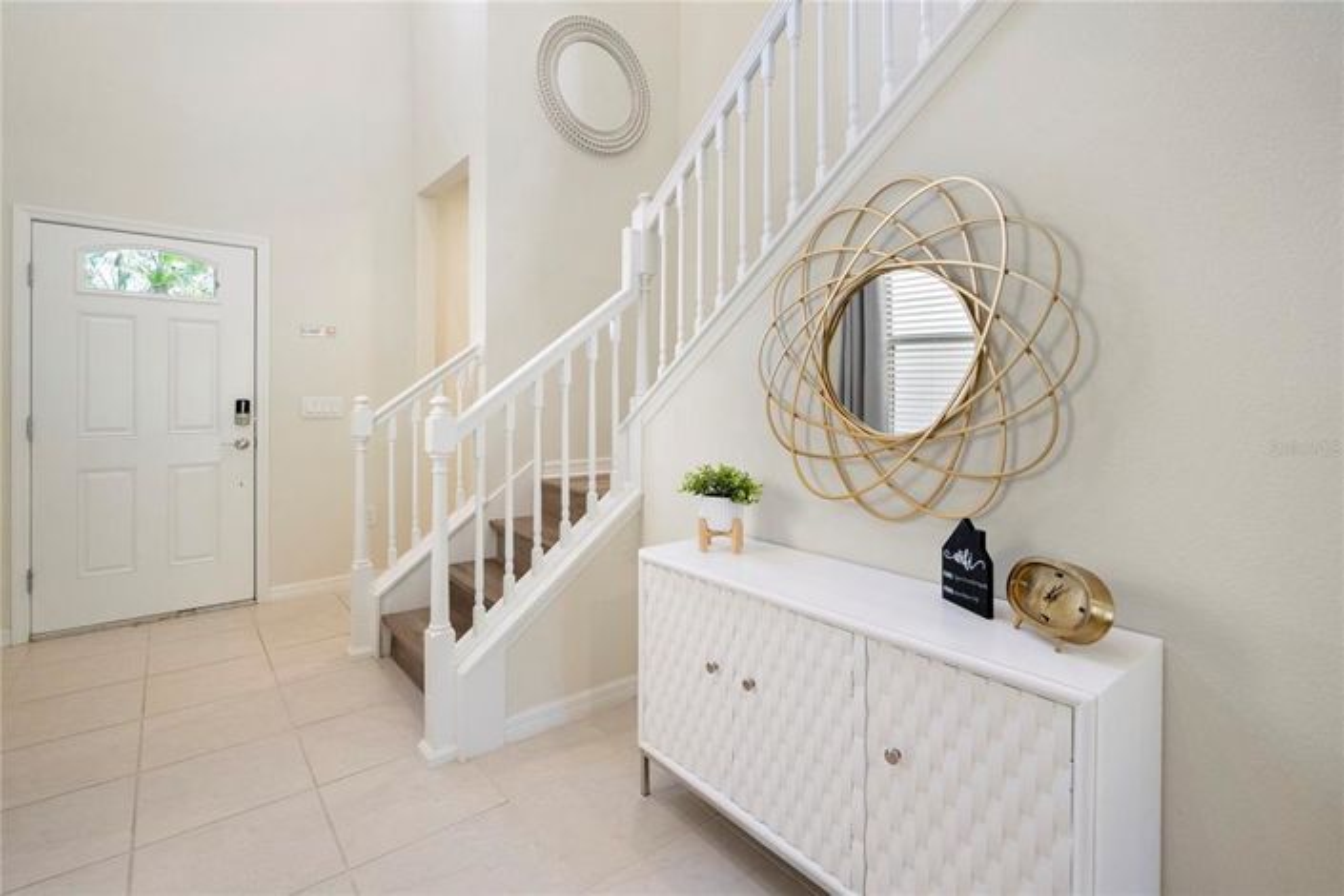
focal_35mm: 16
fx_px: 597
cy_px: 448
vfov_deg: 73.7
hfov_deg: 96.7
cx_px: 672
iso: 1250
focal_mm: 16
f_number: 4
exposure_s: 1/160
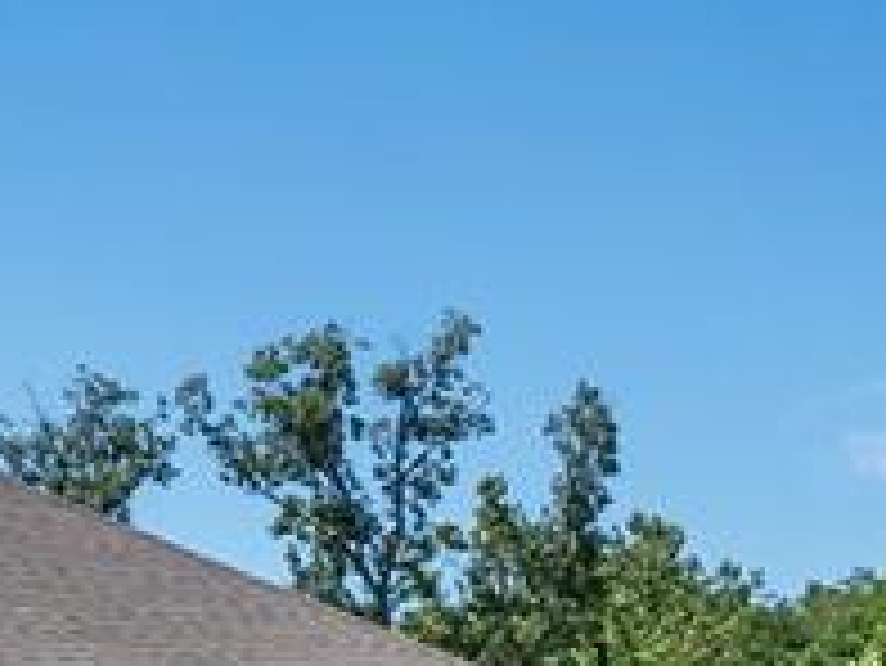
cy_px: 806
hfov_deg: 23.0
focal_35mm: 80
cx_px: 958
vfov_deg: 17.6
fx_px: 2049
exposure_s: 1/800
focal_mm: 8
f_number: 8
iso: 400
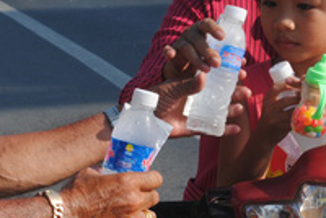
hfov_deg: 9.5
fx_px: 1955
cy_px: 18
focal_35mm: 216
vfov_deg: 6.4
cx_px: 228
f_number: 10
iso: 100
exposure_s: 1/125
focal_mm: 45
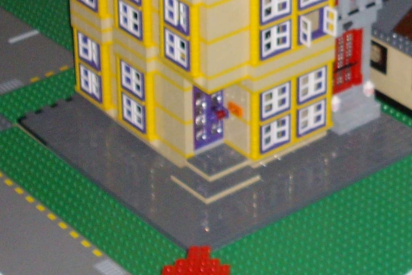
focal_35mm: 151
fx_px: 1728
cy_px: -16
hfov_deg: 13.4
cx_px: 417
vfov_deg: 9.0
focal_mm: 7.6
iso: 160
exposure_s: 1/50
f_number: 3.1
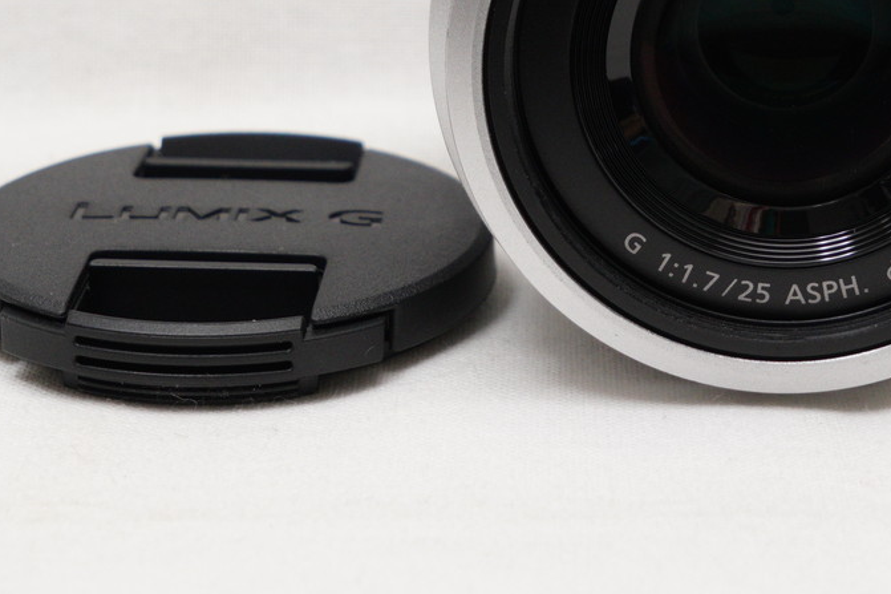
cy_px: -58
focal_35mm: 125
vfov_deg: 10.8
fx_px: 3098
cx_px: 688
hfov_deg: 16.3
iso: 800
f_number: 8
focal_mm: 35
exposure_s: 1/60
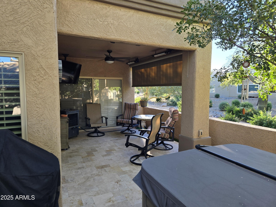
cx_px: 138
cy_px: 104
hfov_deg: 73.9
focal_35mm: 23
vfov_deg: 58.9
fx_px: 183
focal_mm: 5.4
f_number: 1.8
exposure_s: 1/508
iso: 100
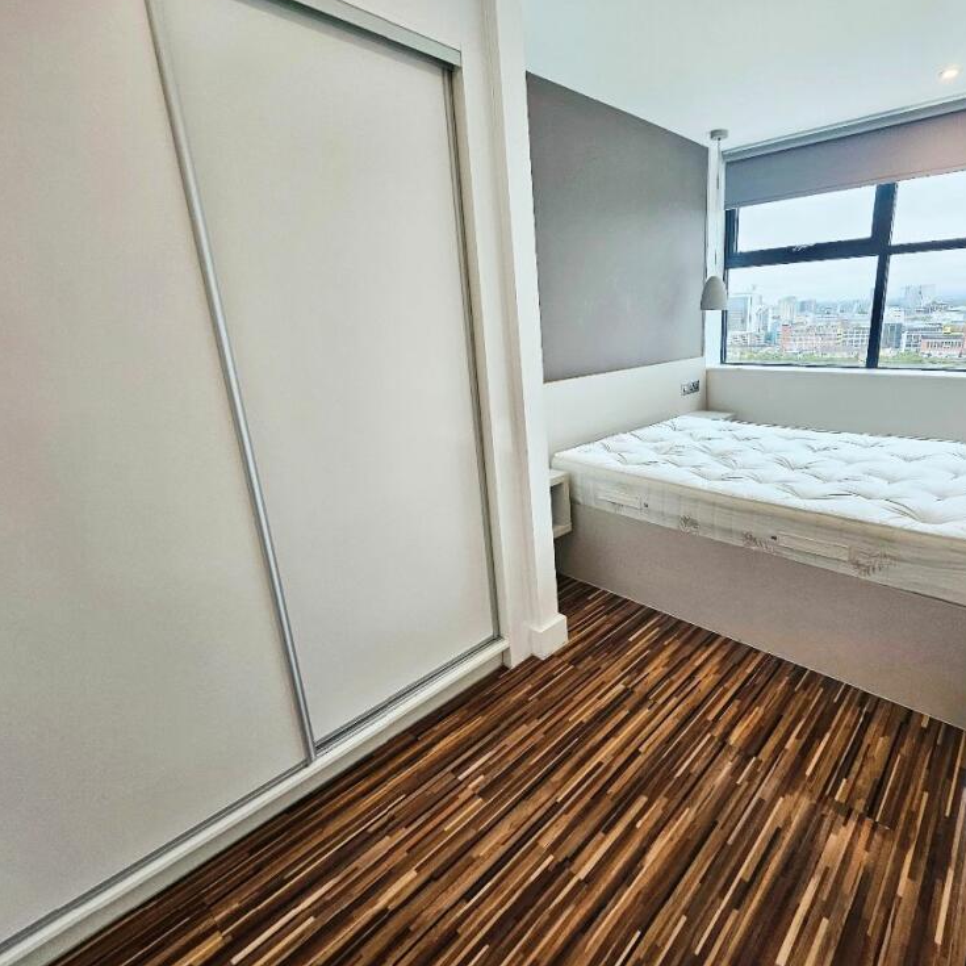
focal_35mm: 16
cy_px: 463
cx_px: 585
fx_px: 505
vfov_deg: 87.4
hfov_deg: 86.2
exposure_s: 1/50
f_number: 2.2
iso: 50
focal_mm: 1.74
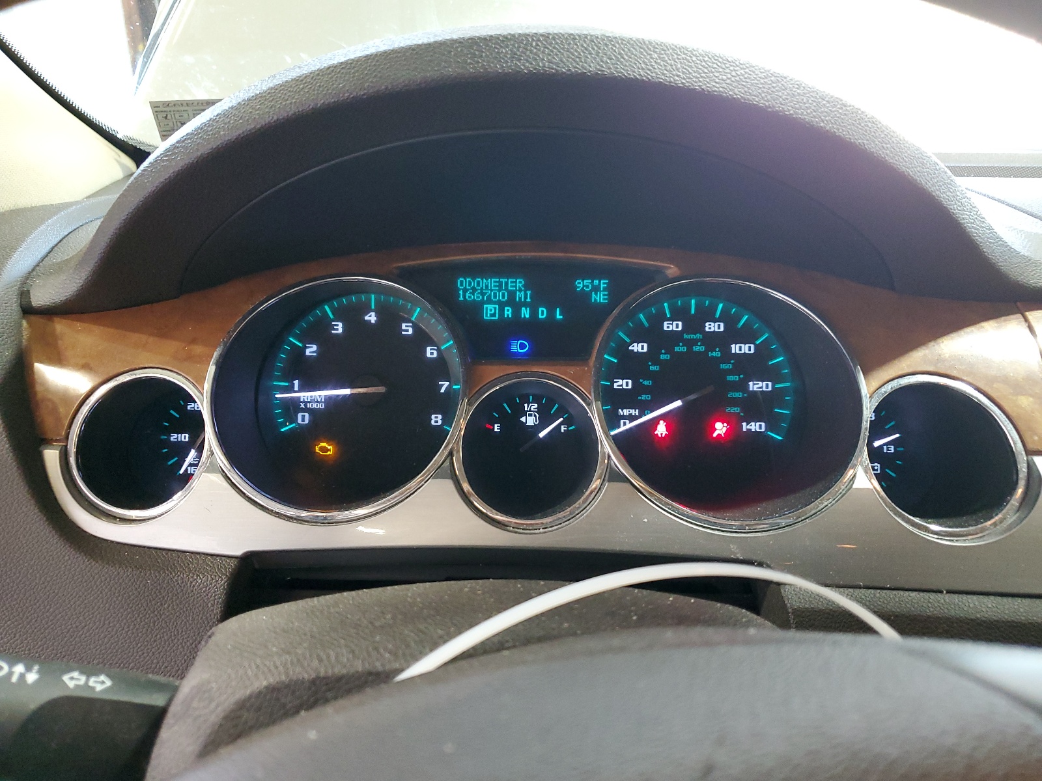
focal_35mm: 26
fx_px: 783
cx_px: 521
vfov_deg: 53.1
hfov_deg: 67.3
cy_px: 390
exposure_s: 1/60.2
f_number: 1.5
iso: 289
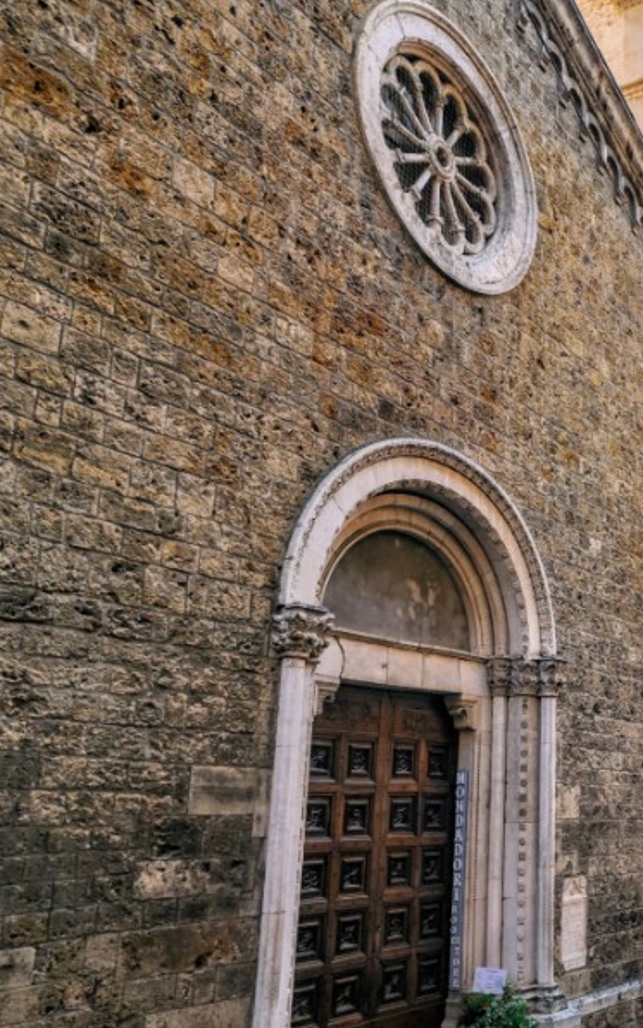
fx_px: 982
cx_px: 650
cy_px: 545
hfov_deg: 33.1
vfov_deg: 55.3
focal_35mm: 35
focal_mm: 6.4
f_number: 1.8
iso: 20
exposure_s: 1/180
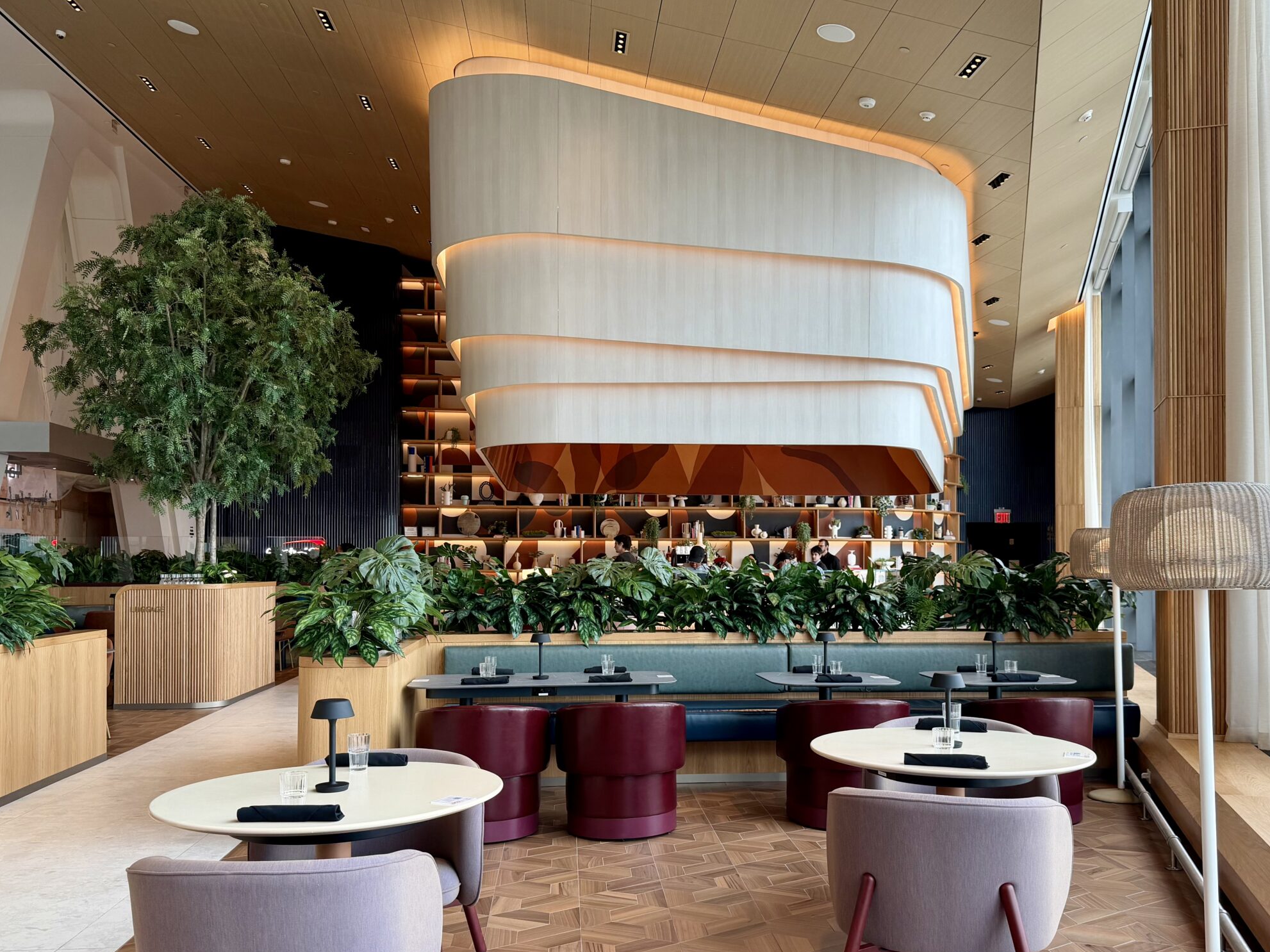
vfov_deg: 45.3
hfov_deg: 58.3
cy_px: 539
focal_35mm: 31
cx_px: 677
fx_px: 1137
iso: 64
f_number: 1.78
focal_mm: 6.76
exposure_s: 1/143
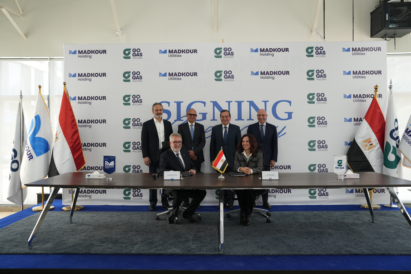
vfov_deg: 43.6
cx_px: 206
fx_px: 342
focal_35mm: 30
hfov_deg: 61.9
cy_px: 137
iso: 1250
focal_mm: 30
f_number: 3.5
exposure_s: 1/160
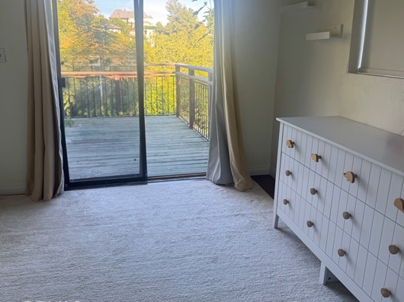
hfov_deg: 61.6
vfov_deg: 48.1
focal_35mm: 29
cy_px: 136
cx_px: 185
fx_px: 338
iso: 80
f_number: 1.78
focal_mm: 6.76
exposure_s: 1/171
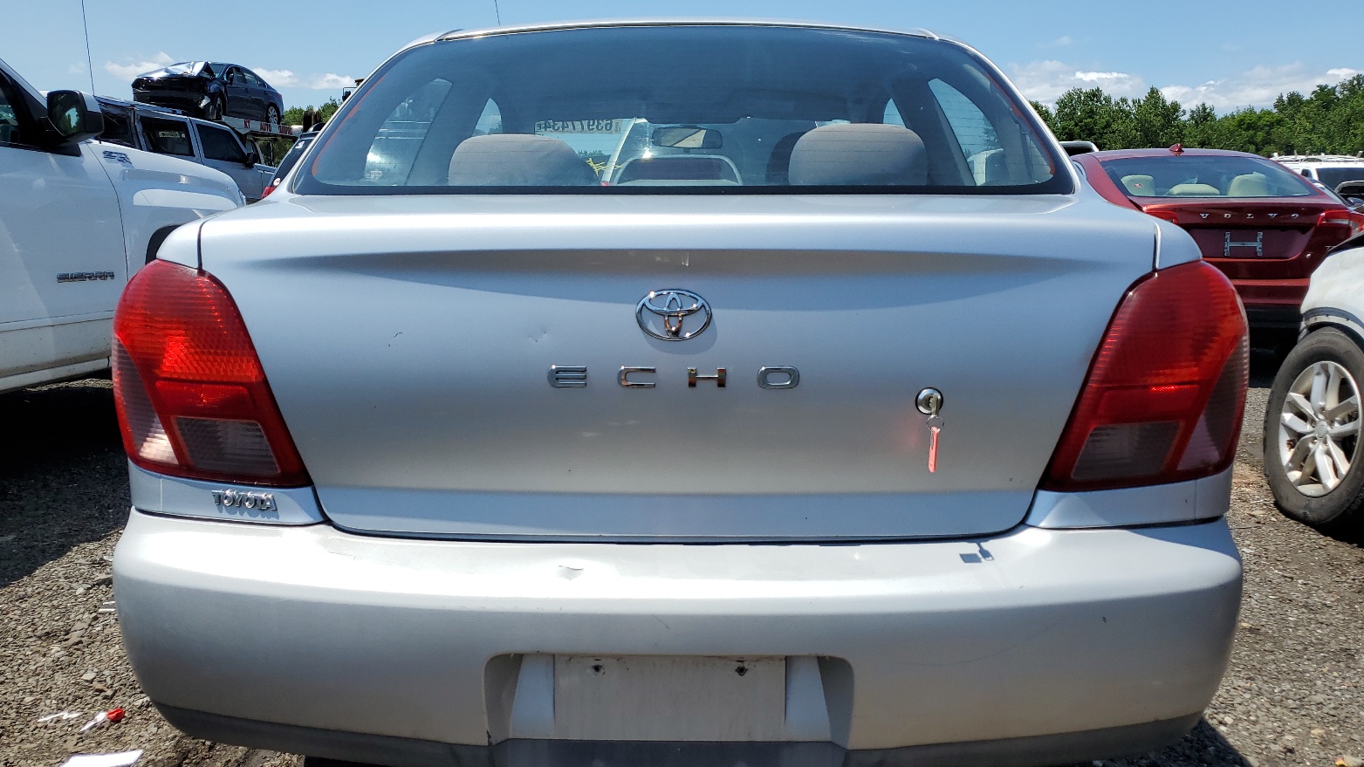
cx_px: 671
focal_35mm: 29
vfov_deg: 40.1
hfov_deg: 66.1
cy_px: 442
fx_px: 1049
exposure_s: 1/3333
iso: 50
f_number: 1.5
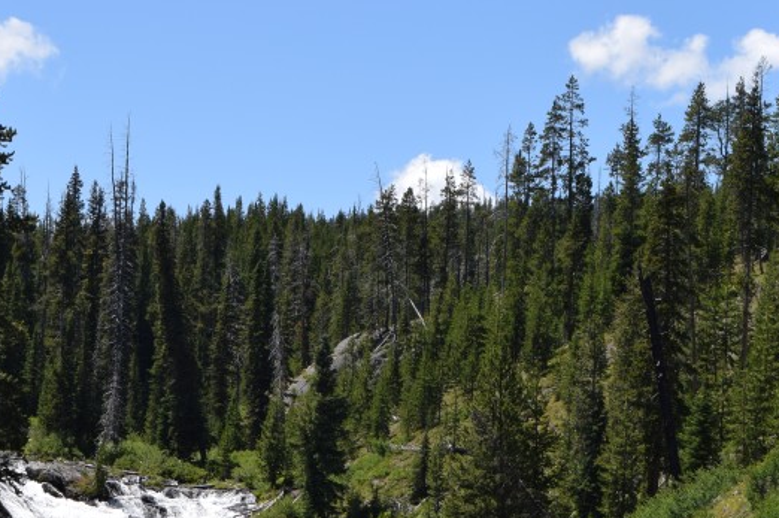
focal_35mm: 162
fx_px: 3502
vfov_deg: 8.4
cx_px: 245
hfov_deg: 12.7
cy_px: 448
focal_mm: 55
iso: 200
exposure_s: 1/400
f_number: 10
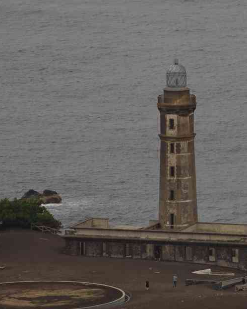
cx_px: 190
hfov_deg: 3.0
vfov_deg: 3.7
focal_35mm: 520
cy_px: 165
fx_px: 4749
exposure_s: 1/250
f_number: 8
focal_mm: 230
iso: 800
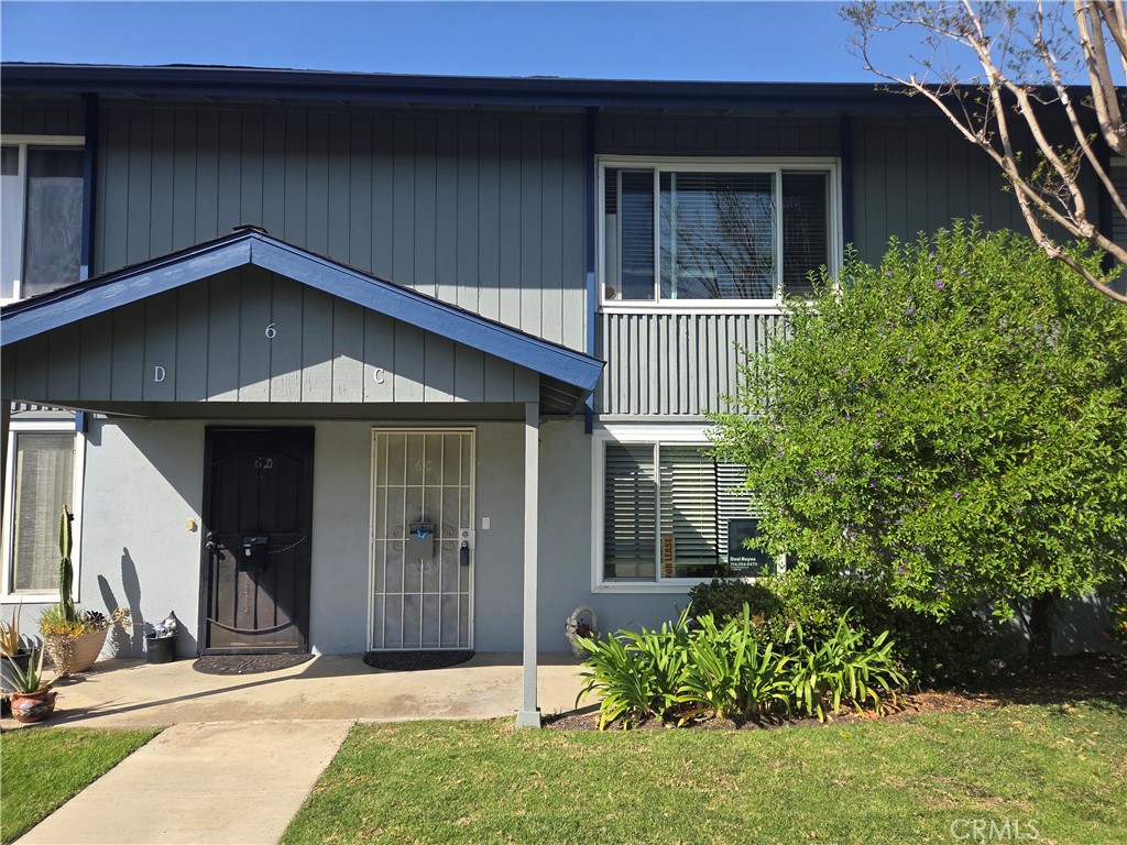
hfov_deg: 73.9
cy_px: 422
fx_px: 749
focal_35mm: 23
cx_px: 564
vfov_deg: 58.9
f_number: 1.8
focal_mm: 5.4
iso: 80
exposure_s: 1/3273
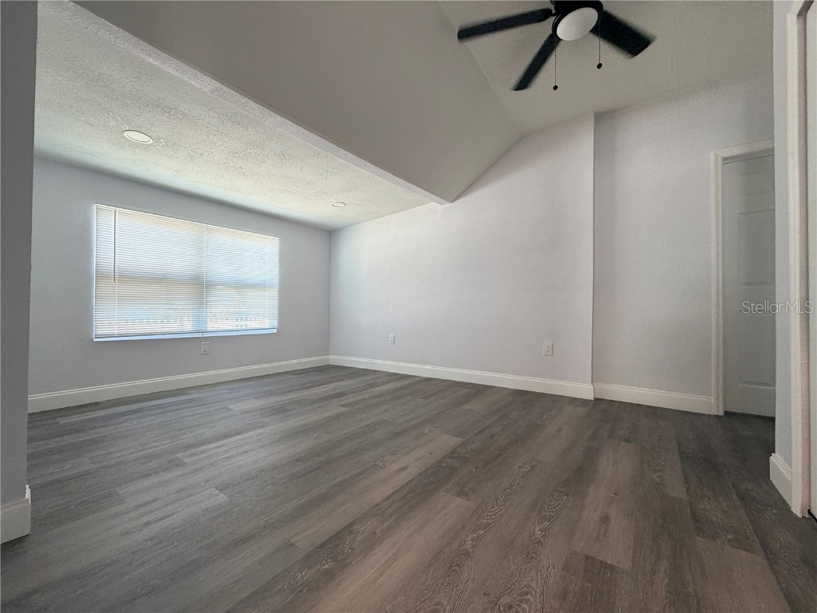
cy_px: 306
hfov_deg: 102.1
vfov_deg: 85.7
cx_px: 408
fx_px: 330
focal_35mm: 14
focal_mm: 2.22
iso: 200
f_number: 2.2
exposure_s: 1/60
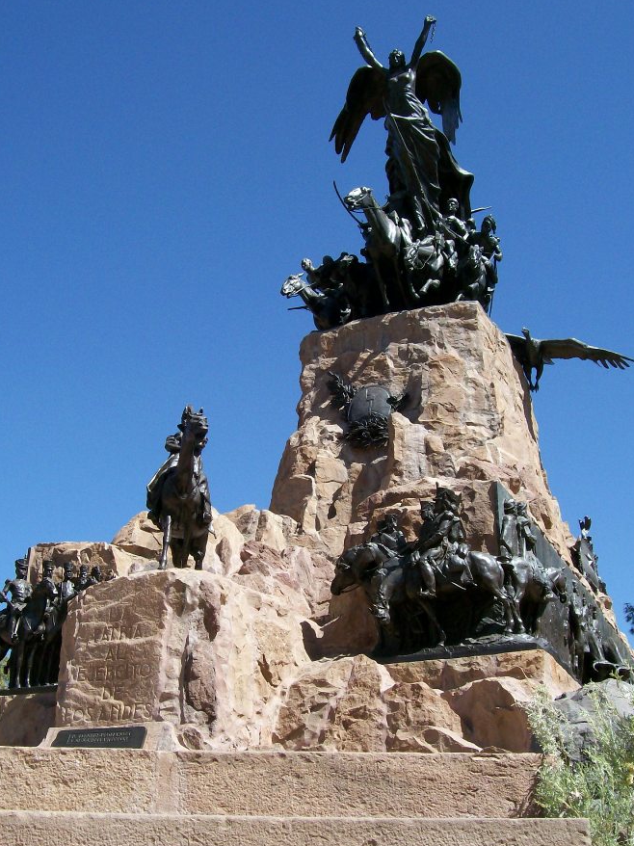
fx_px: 1026
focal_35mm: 42
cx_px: 305
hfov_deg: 34.3
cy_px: 407
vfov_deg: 44.8
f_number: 4.8
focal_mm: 6
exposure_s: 1/473
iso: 80
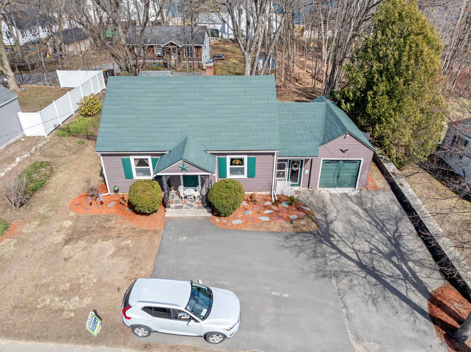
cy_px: 176
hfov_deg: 71.6
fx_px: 326
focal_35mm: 24
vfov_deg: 56.8
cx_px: 236
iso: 130
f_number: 2.8
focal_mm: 12.29
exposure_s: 1/1600
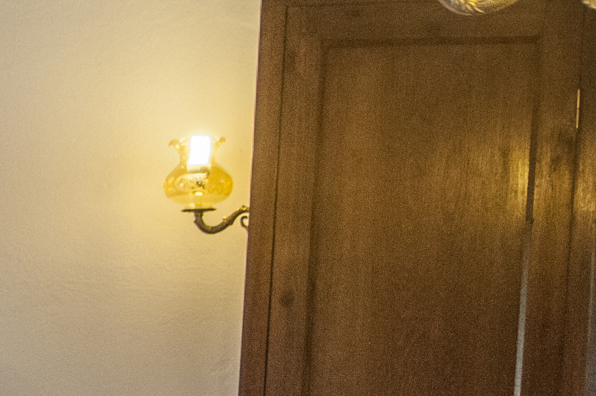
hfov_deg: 19.5
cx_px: -283
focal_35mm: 92
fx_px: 1518
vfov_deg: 14.7
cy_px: 353
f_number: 2.8
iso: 1600
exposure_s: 1/125
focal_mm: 17
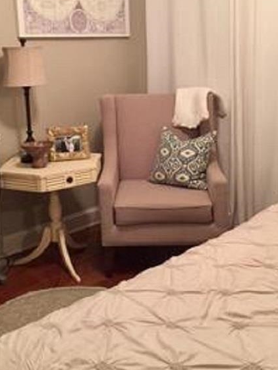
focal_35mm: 44
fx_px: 471
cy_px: 134
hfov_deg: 32.9
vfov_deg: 42.5
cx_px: 136
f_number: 2.2
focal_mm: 4.15
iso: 125
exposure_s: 1/8
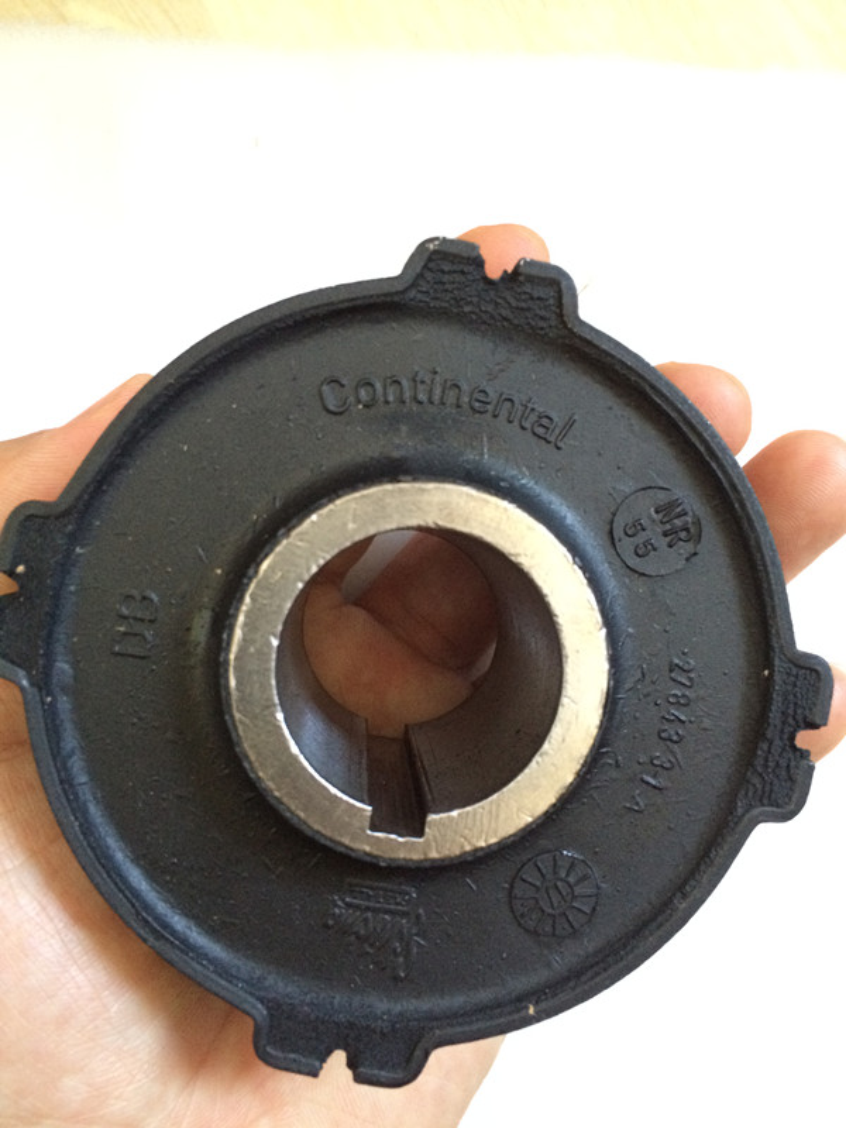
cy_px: 564
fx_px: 945
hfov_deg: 48.2
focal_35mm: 29
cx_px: 423
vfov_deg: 61.7
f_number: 2.2
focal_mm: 4.15
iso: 320
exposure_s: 1/20
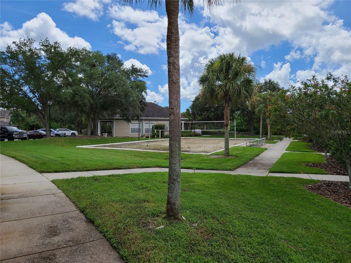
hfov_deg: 67.3
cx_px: 176
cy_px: 132
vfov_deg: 53.1
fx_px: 264
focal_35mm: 26
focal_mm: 5.4
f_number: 1.8
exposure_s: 1/2859
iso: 40
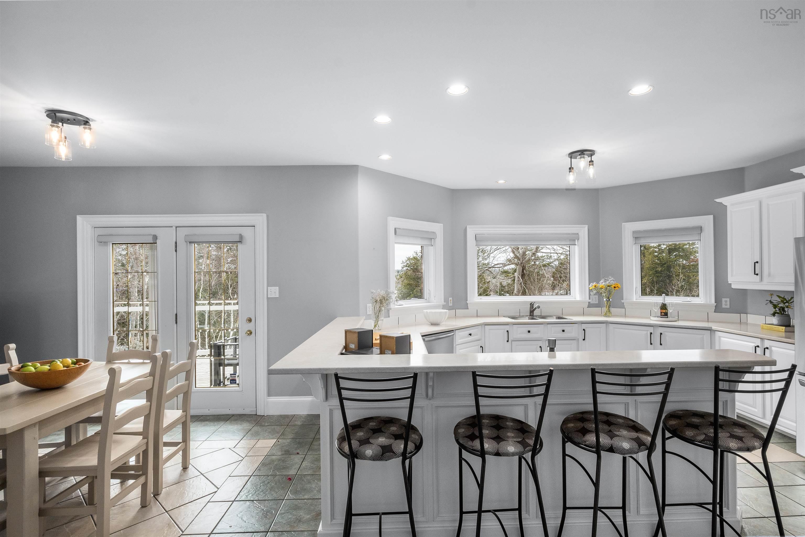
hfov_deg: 90.0
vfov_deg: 67.4
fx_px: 402
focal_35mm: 18
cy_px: 268
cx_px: 402
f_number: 10
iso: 320
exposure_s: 1/20
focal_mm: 12
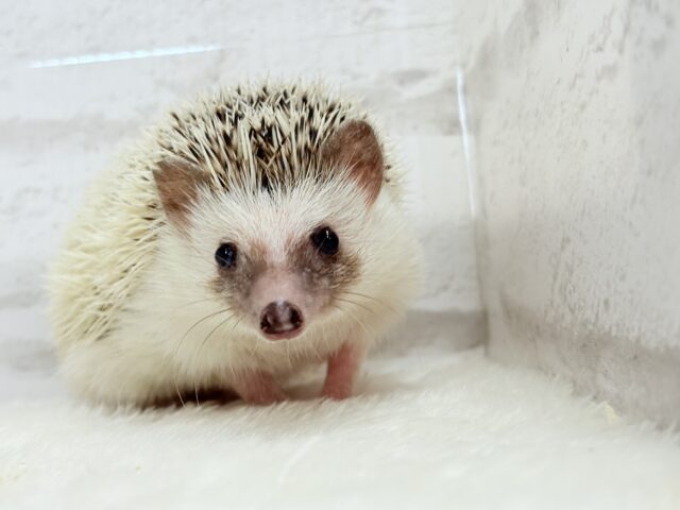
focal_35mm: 52
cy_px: 255
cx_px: 340
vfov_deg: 28.0
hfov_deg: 36.8
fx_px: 1021
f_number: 1.6
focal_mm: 5.96
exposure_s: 1/100
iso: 100
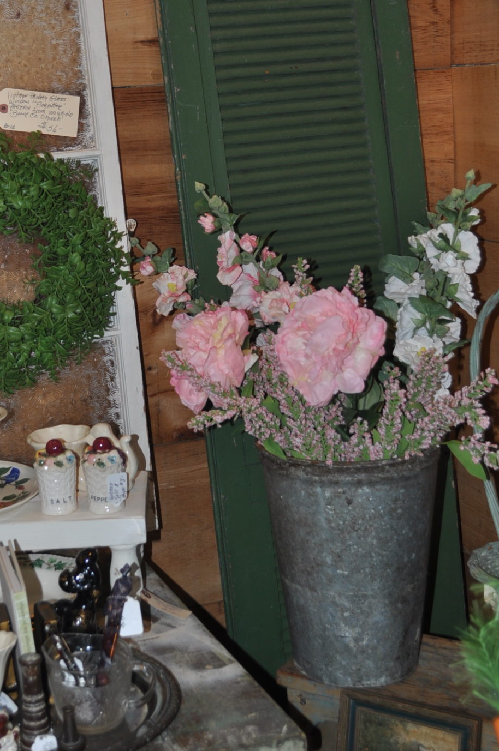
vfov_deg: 34.4
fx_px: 1209
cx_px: 161
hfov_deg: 23.2
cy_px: 287
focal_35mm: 58
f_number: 4.2
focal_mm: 26
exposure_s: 1/60
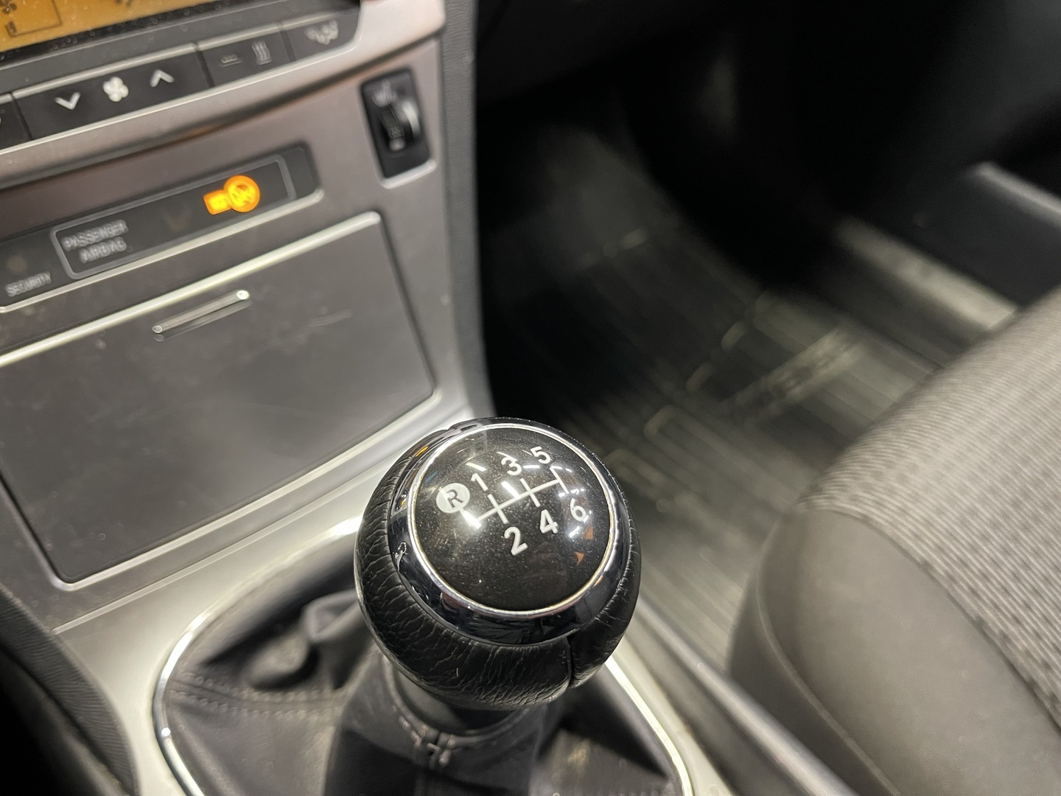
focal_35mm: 25
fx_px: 766
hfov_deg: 69.4
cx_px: 530
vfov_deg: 54.9
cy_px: 398
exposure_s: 1/33
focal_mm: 5.1
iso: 500
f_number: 1.6
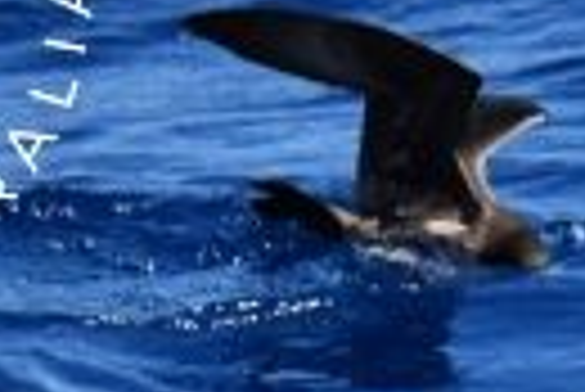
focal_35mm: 2086
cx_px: 1215
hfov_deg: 1.0
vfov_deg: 0.7
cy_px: 838
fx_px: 33935
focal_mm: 340
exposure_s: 1/8000
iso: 2000
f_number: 6
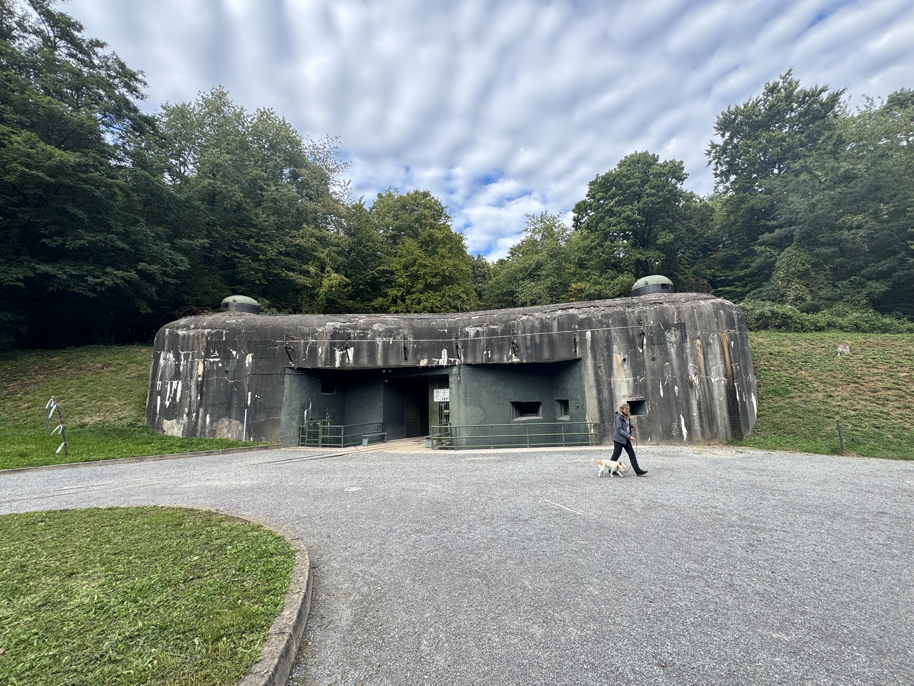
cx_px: 457
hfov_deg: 102.1
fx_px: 370
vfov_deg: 85.7
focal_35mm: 14
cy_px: 343
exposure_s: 1/247
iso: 40
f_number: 2.2
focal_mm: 2.22
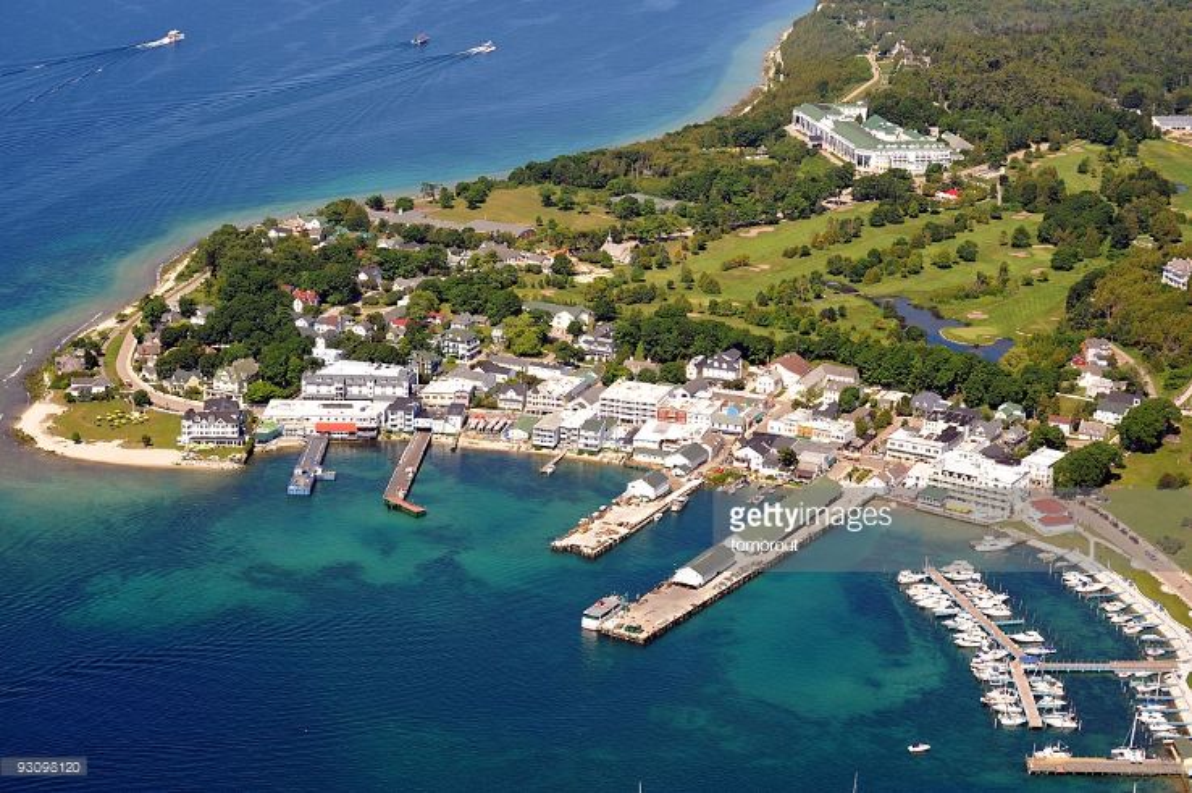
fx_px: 2316
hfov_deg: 28.9
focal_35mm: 70
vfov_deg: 19.4
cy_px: 396
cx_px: 596
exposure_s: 1/250
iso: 200
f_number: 10
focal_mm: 70
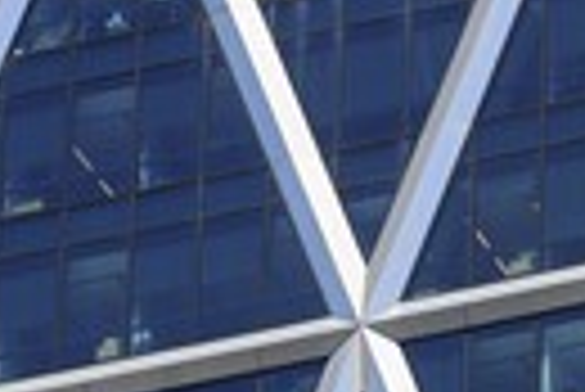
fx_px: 8411
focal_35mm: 517
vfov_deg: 2.7
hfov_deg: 4.0
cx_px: 909
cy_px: 626
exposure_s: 1/200
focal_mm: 160
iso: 200
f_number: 9
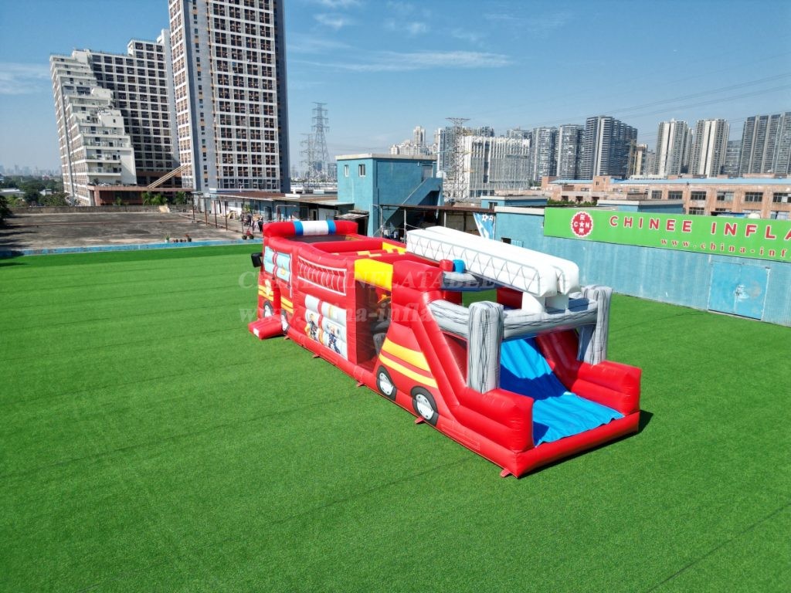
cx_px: 396
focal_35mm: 24
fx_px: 548
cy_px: 296
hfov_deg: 71.6
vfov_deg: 56.8
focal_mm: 6.72
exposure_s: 1/3200
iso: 110
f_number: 1.7
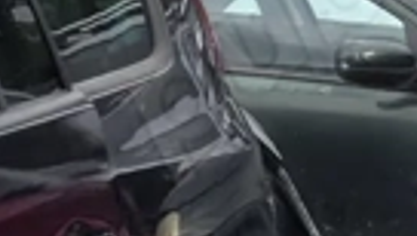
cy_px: 742
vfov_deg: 6.1
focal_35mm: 184
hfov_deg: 8.3
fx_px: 2038
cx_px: 1527
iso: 25
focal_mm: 6.3
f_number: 1.7
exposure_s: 1/359
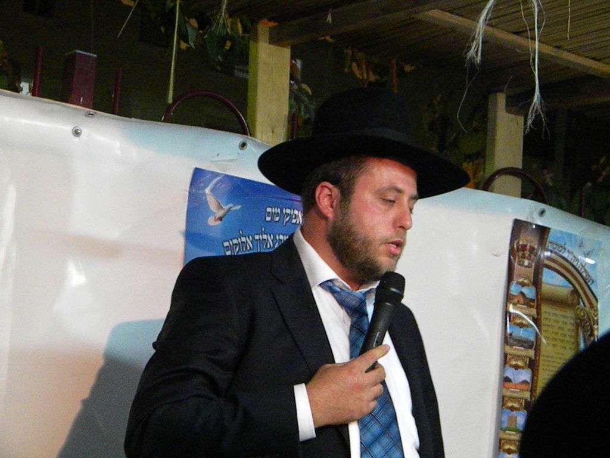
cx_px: 305
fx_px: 1463
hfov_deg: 23.6
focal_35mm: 83
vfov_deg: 17.8
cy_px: 229
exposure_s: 1/63
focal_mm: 15.1
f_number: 4.5
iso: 2261
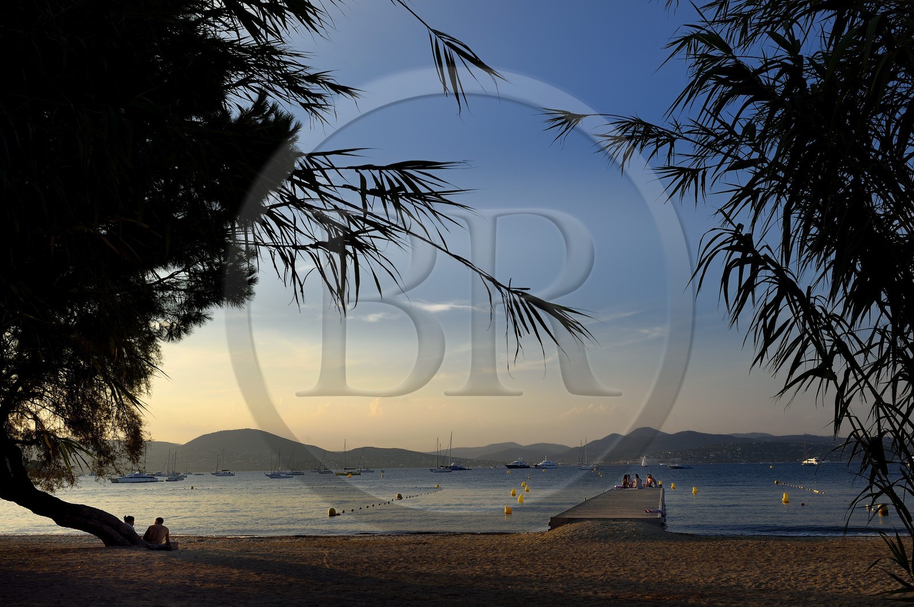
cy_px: 304
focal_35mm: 34
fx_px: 862
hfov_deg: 55.8
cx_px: 457
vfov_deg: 38.8
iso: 200
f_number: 13
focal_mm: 34
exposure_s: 1/160
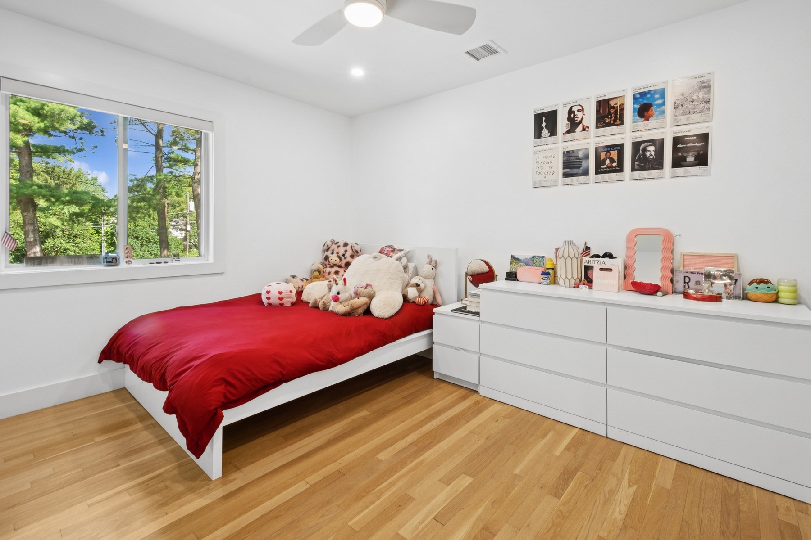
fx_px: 338
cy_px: 270
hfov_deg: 100.4
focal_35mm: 15
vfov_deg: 77.3
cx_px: 406
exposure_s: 1/2
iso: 100
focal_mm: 10
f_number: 11
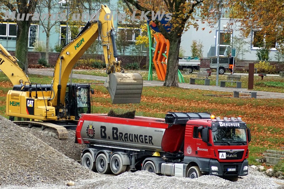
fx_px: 1775
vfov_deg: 6.1
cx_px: 142
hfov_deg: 9.2
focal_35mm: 225
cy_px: 94
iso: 2500
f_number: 5.6
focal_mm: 150
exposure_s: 1/1000
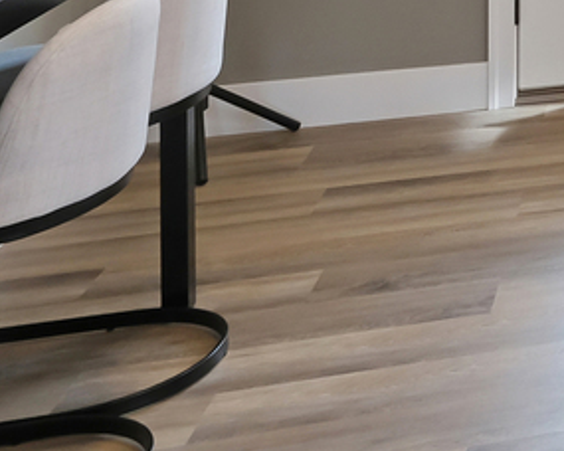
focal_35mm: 80
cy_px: -313
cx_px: 1203
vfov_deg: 16.6
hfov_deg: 16.4
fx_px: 1335
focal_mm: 10
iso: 1250
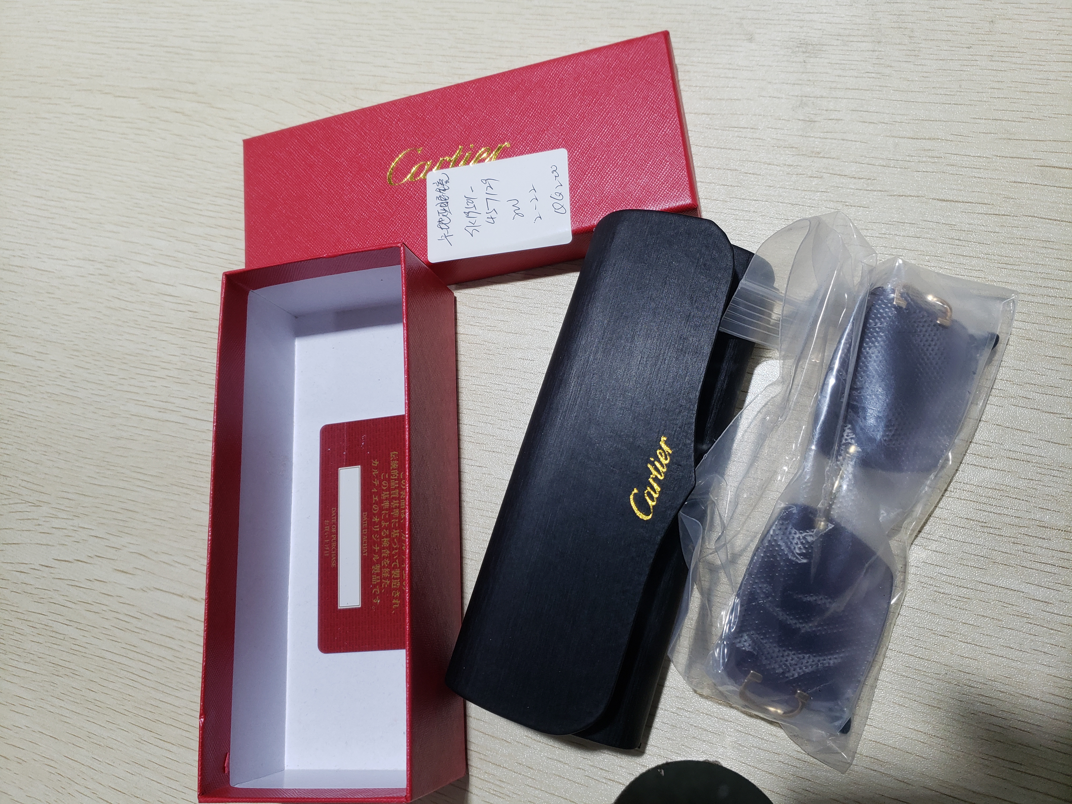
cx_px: 536
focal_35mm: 26
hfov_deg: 67.3
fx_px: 805
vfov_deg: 53.1
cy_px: 402
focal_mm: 4.3
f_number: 1.5
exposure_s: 1/116
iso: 50
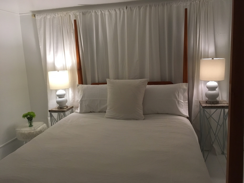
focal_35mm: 29
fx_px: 204
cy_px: 92
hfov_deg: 61.7
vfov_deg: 48.2
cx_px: 122
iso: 125
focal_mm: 4.15
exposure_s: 1/30
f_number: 2.2
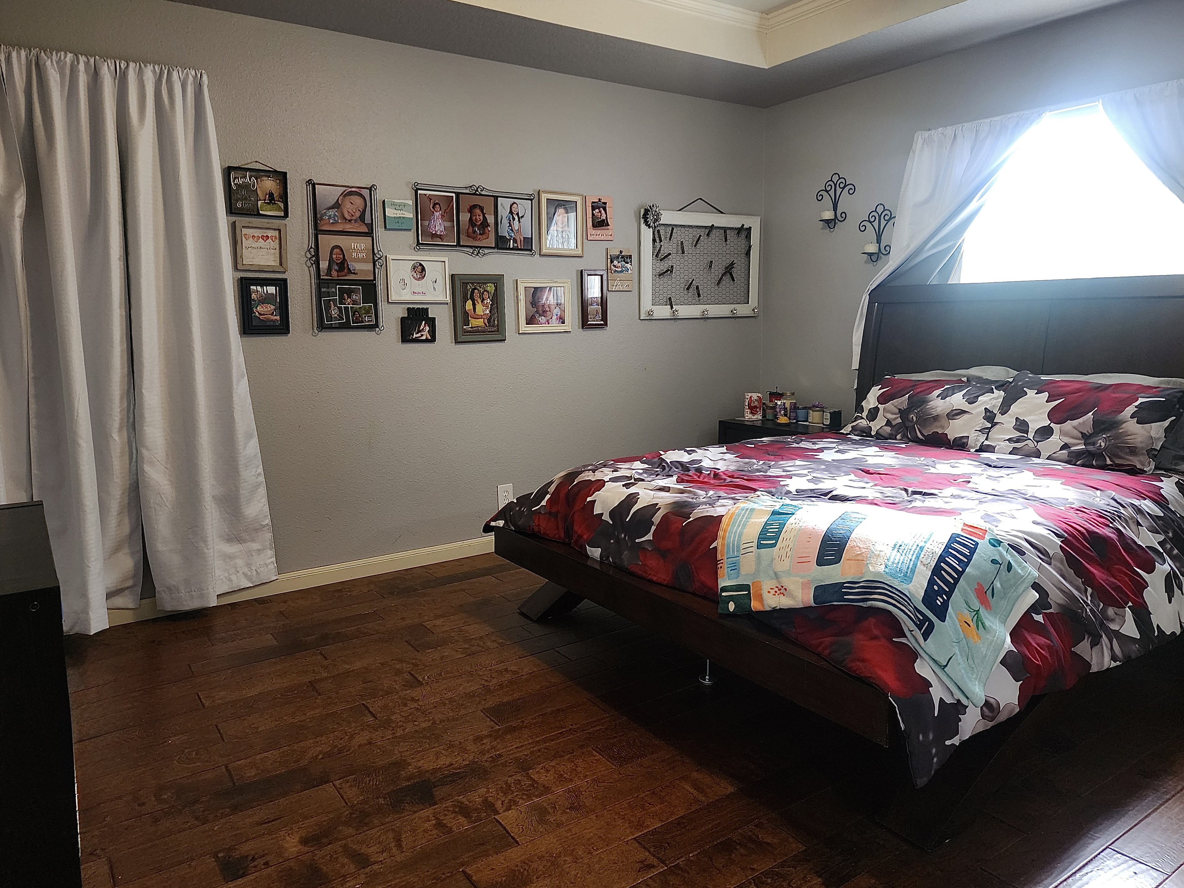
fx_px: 787
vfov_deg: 58.9
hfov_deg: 73.9
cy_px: 444
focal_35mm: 23
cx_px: 592
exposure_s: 1/60
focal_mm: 6.4
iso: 640
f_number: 1.8
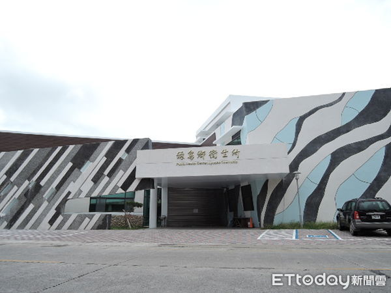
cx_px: 196
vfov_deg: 56.8
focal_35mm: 24
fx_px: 271
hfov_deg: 71.6
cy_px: 146
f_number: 2.8
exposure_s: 1/250
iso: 80
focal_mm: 5.1
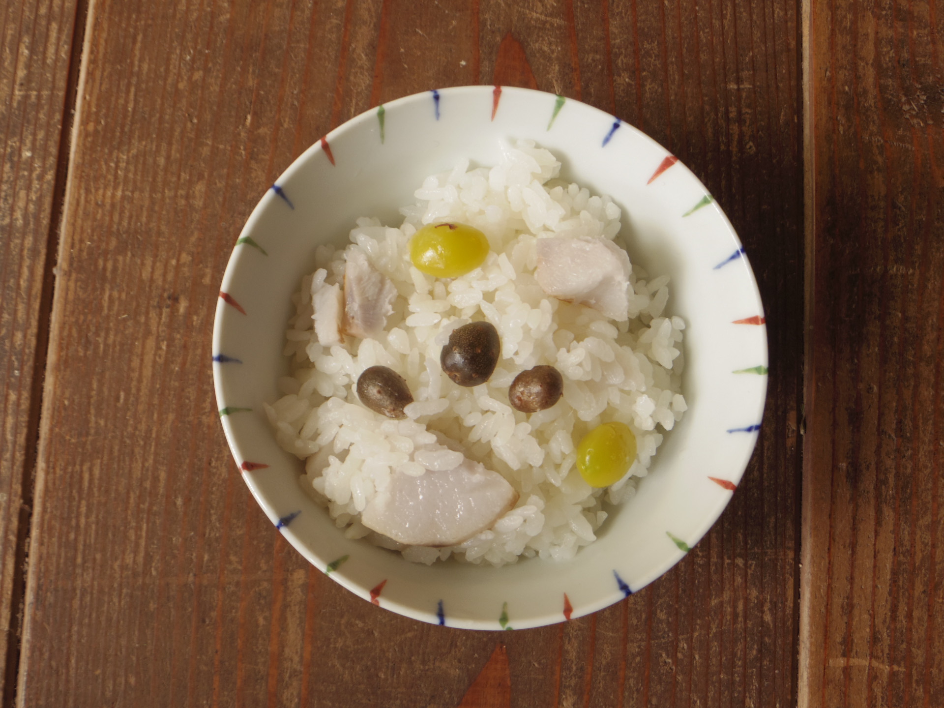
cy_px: 354
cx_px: 472
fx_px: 1145
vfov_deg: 34.3
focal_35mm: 42
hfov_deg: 44.8
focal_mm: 7.7
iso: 100
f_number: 3.2
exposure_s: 1/10
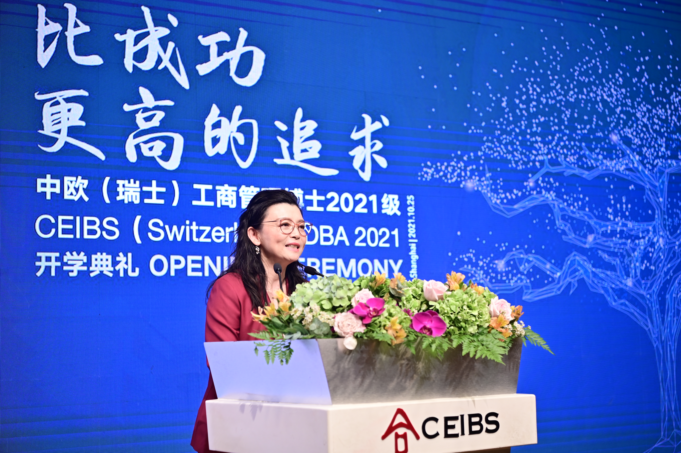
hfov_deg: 38.2
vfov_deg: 26.0
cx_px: 340
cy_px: 226
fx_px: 983
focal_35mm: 52
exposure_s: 1/160
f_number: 3.5
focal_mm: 52
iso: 640
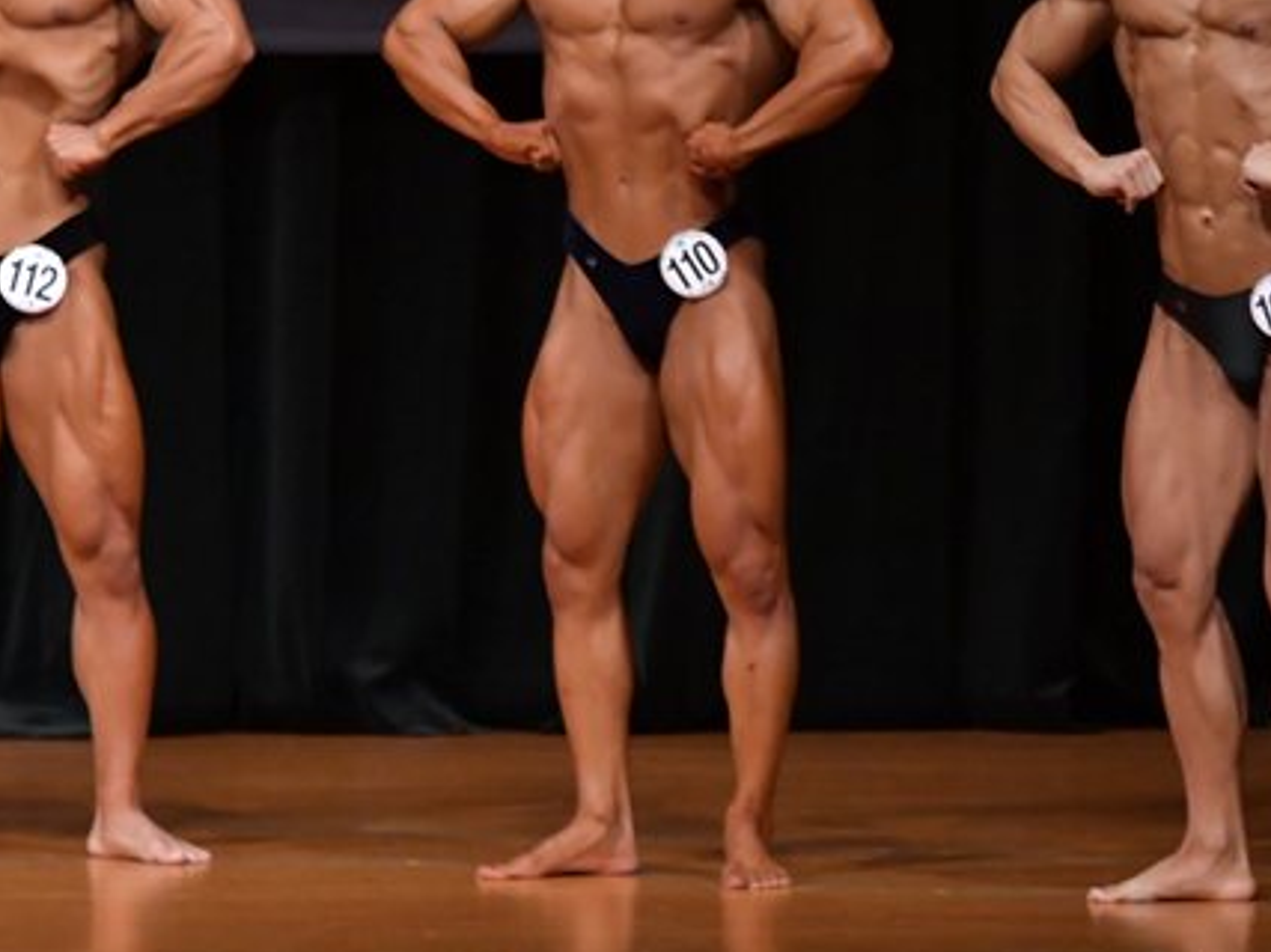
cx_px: 1097
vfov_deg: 3.3
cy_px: 360
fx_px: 16335
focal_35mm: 445
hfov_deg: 4.5
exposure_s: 1/400
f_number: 5.6
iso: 5000
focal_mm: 170
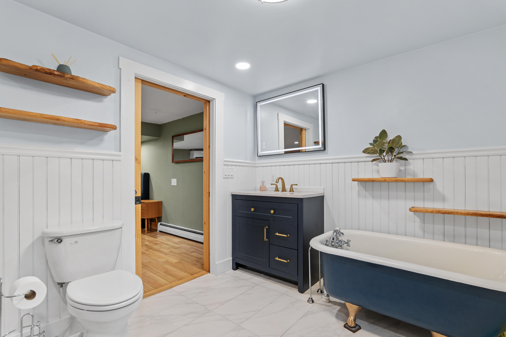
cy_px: 168
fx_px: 225
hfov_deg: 96.7
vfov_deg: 73.7
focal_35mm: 16
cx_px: 253
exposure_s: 1/15
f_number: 8
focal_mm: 16
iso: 640
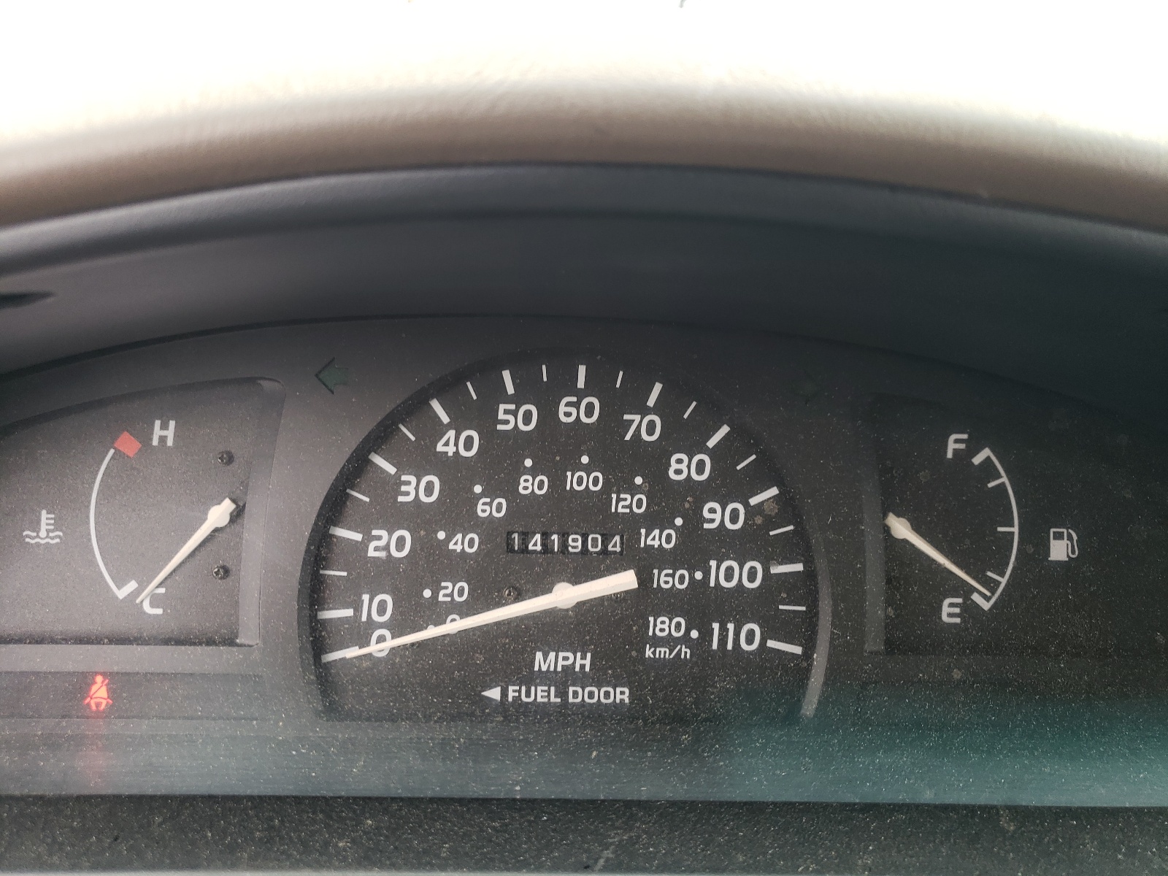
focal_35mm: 26
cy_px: 438
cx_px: 584
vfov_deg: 53.1
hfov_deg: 67.3
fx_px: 877
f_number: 1.5
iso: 56
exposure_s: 1/60.2
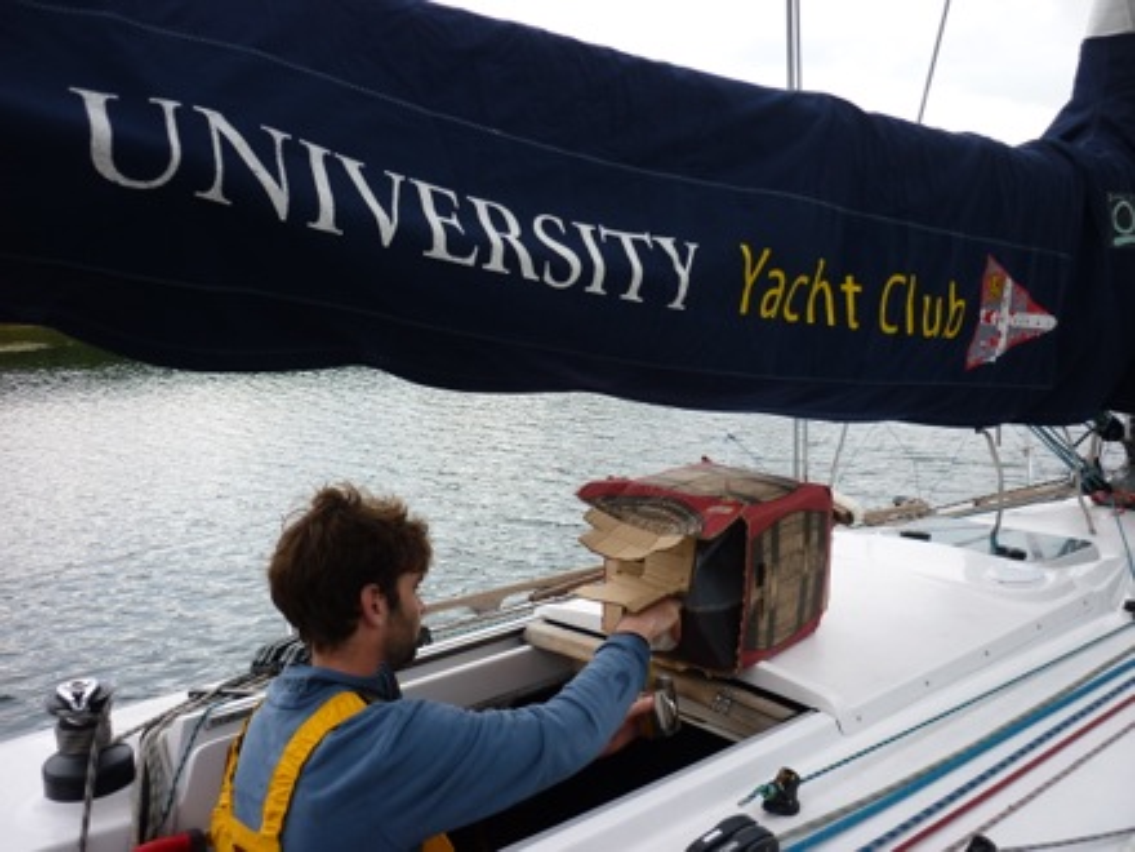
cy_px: 426
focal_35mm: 33
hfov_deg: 55.4
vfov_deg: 42.9
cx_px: 568
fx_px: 1082
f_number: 2.8
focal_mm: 5.5
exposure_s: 1/100
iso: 80
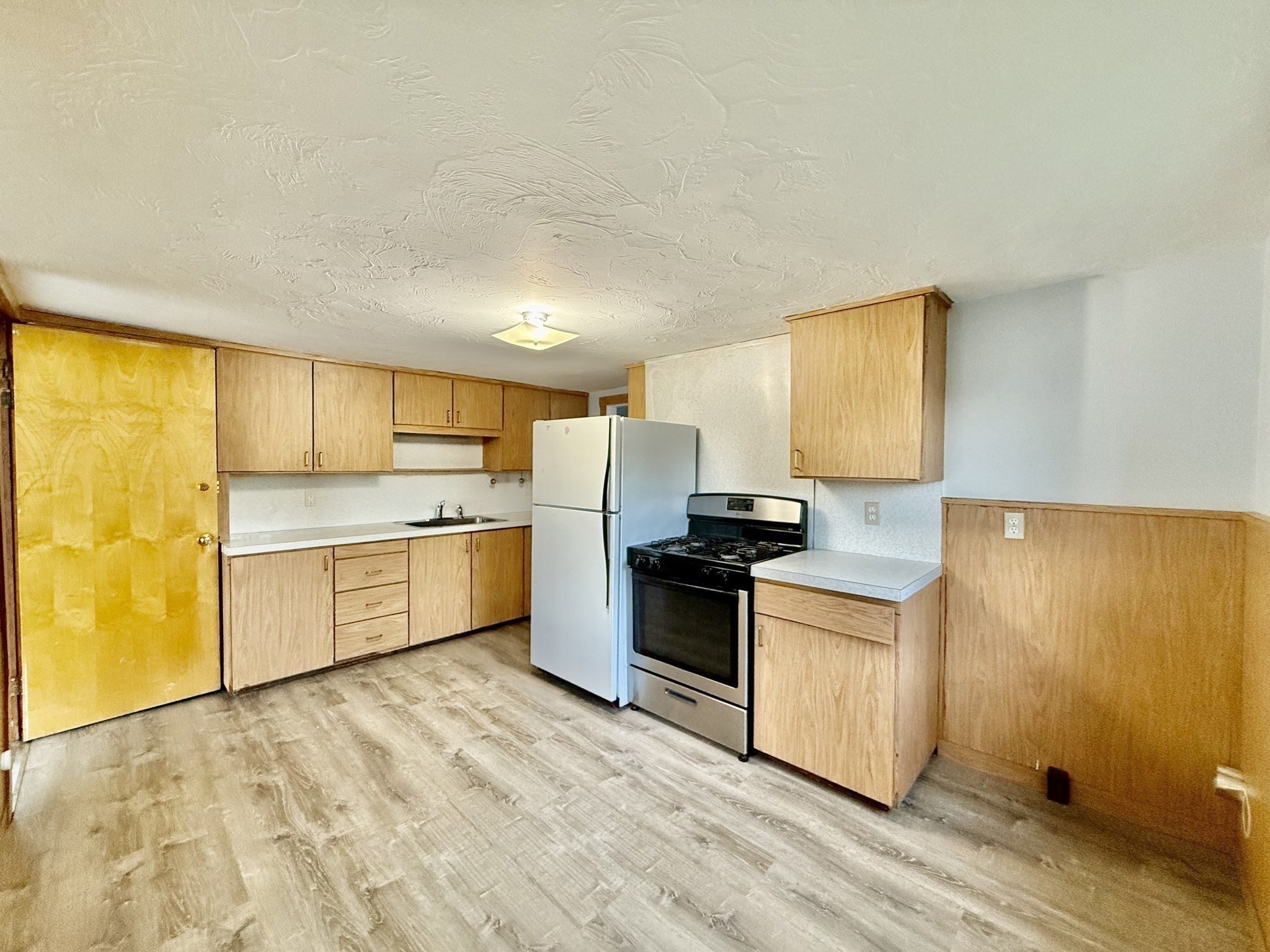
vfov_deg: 85.7
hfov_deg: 102.1
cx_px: 635
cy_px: 476
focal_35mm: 14
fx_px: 514
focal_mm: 2.22
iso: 500
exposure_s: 1/120
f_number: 2.2
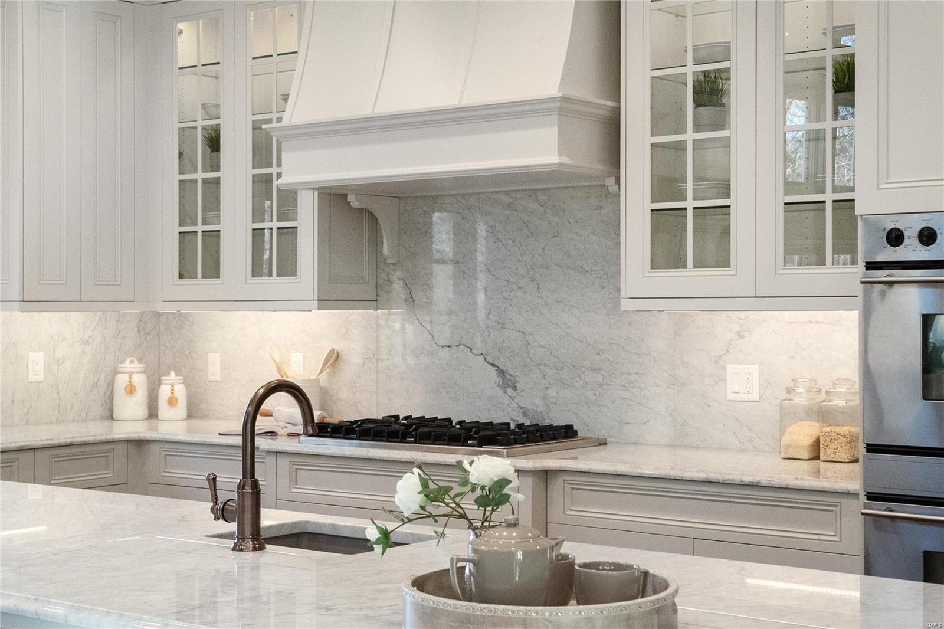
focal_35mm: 58
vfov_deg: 23.4
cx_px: 472
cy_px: 314
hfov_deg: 34.5
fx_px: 1520
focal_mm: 29
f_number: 7.1
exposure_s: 1/320
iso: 6400
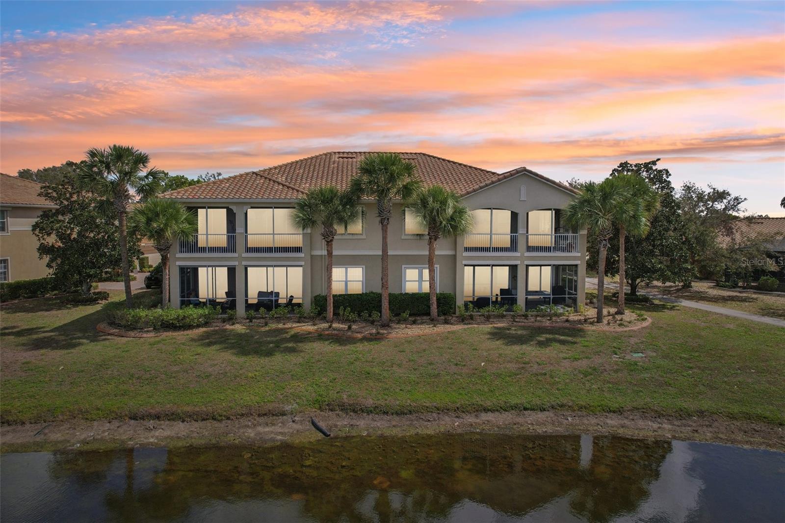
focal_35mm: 22
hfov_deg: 78.6
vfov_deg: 57.2
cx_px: 392
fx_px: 480
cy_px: 262
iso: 110
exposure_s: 1/2500
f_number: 2.8
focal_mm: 8.4
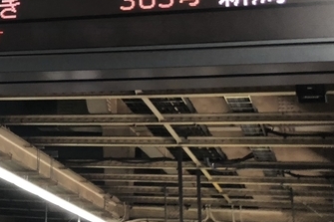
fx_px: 825
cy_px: -29
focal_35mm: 89
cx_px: -108
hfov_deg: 20.7
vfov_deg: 14.9
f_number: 1.8
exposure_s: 1/22
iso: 40
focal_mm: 3.99
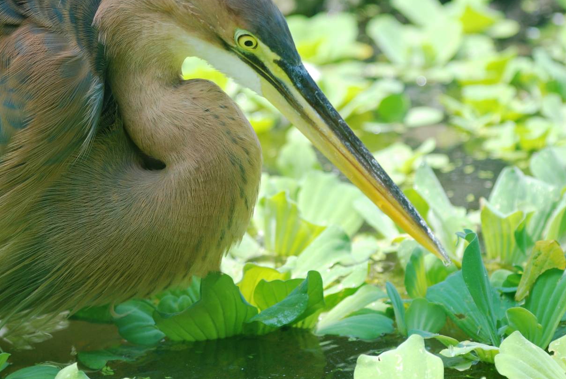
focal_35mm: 269
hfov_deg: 7.7
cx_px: 210
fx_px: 4229
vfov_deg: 5.1
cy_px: 147
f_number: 4.5
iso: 200
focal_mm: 135
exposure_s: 1/200
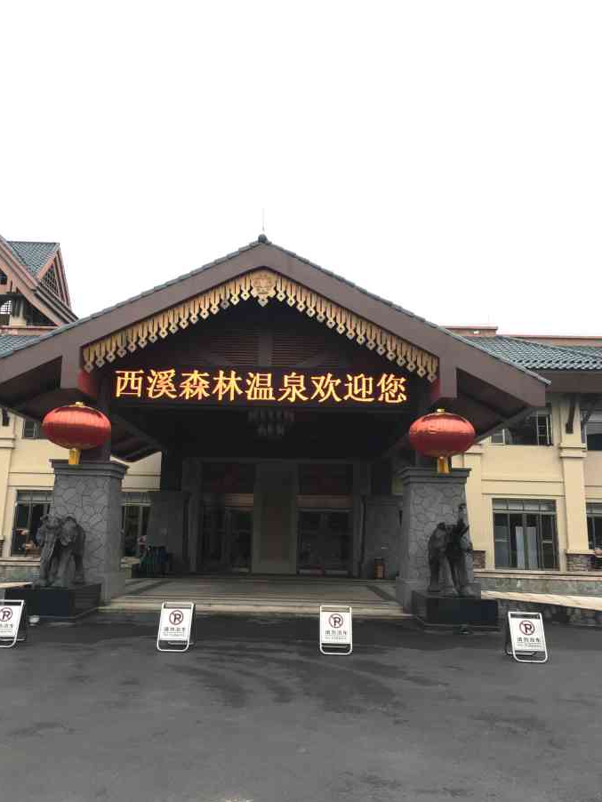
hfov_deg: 46.8
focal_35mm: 30
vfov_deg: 59.9
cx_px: 294
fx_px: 695
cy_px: 395
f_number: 2.2
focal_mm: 4.15
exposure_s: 1/33
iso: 32
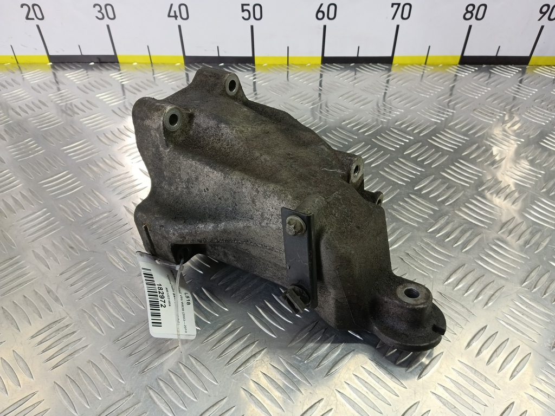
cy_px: 208
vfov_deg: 58.9
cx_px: 278
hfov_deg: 73.9
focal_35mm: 23
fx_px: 369
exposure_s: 1/50
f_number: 1.6
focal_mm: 4.11
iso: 145
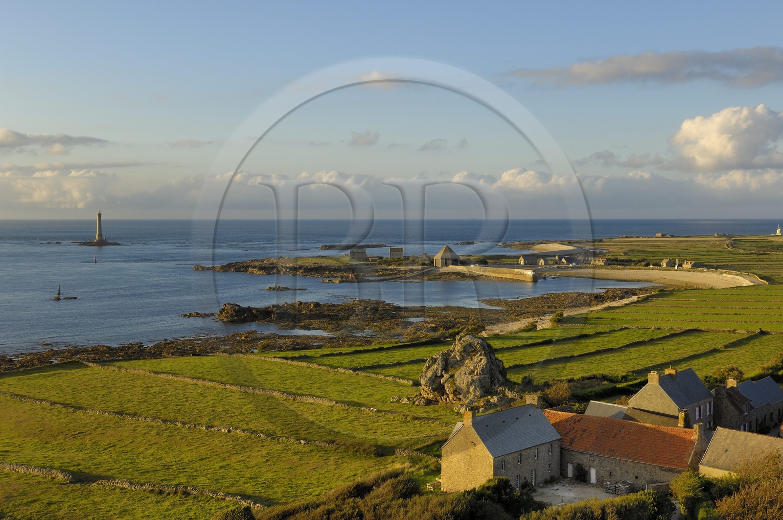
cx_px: 392
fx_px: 1043
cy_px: 260
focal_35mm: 48
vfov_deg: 28.0
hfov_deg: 41.2
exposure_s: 1/160
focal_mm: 32
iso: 100
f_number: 6
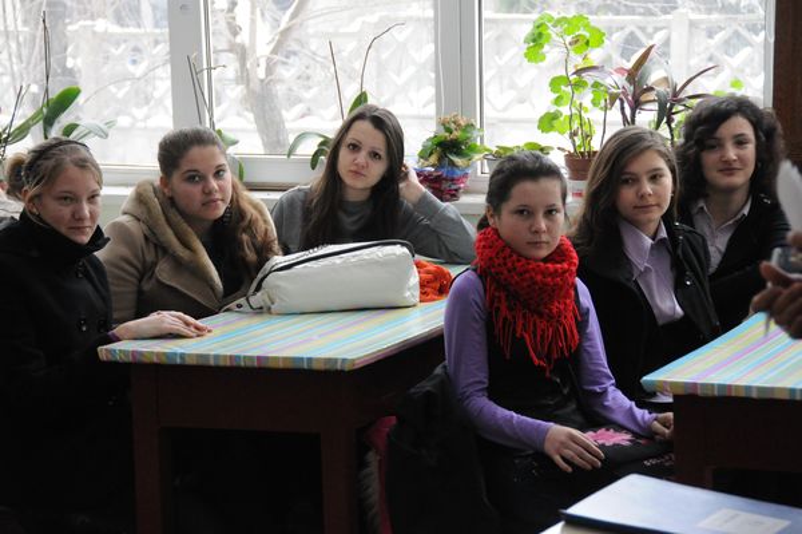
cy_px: 267
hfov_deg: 19.5
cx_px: 401
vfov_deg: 13.0
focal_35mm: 105
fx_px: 2337
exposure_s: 1/500
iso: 3200
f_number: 5.6
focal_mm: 70
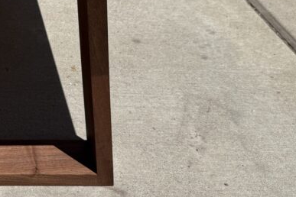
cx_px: -38
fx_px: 543
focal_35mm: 66
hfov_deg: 27.6
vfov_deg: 20.3
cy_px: 26
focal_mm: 6.76
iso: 80
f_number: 1.78
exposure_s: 1/8130
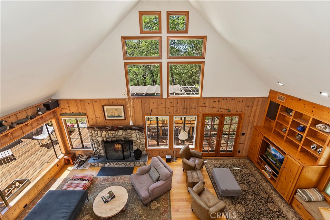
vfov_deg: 77.3
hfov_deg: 100.4
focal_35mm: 15
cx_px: 165
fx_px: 138
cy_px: 110
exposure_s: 1/30
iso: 100
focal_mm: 10
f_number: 8
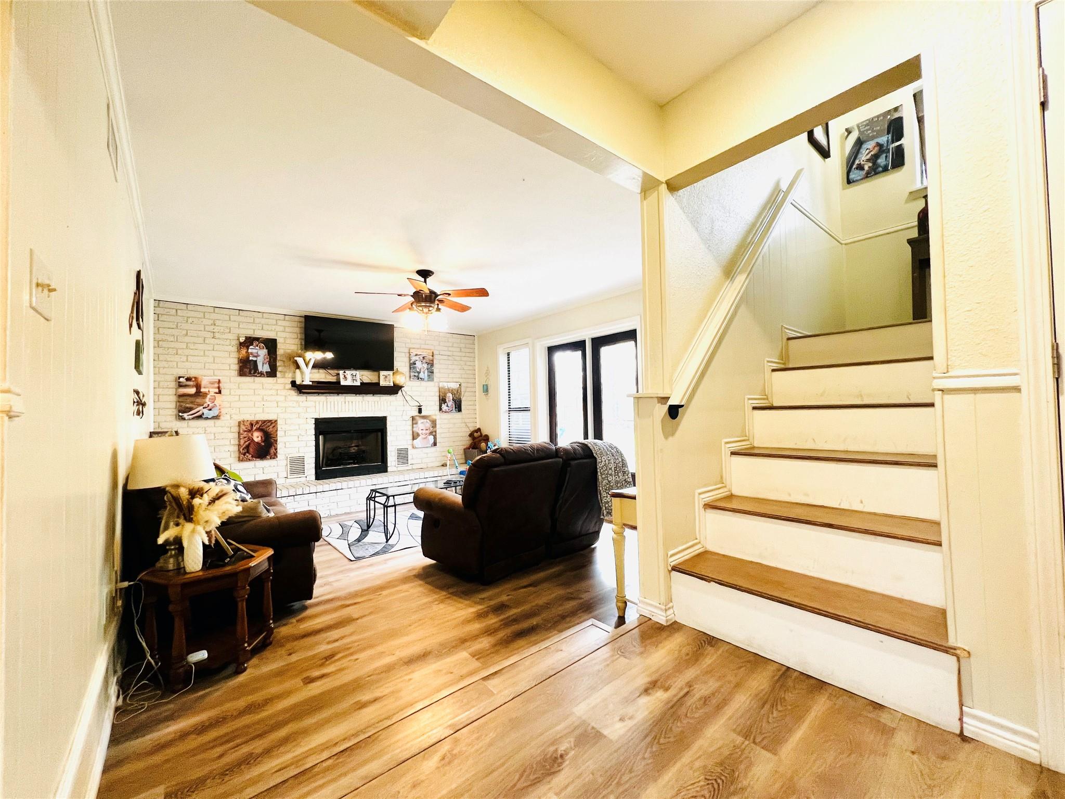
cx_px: 532
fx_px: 400
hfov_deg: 106.2
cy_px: 400
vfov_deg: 89.9
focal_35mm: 13
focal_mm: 1.57
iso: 125
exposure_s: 1/60
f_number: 1.8
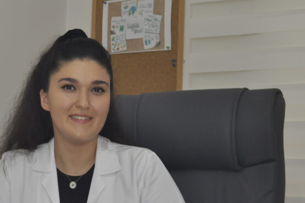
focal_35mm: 105
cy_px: 181
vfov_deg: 12.9
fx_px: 890
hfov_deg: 19.2
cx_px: 40
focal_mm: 38
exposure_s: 1/60
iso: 800
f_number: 3.3
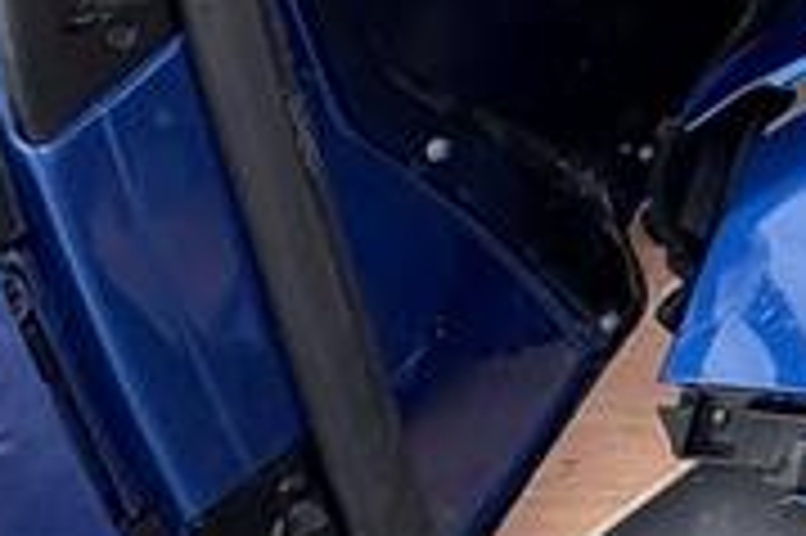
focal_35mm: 73
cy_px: -482
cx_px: 1589
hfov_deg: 18.6
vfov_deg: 15.5
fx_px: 1633
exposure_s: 1/136
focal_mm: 2.22
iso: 80
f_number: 2.2
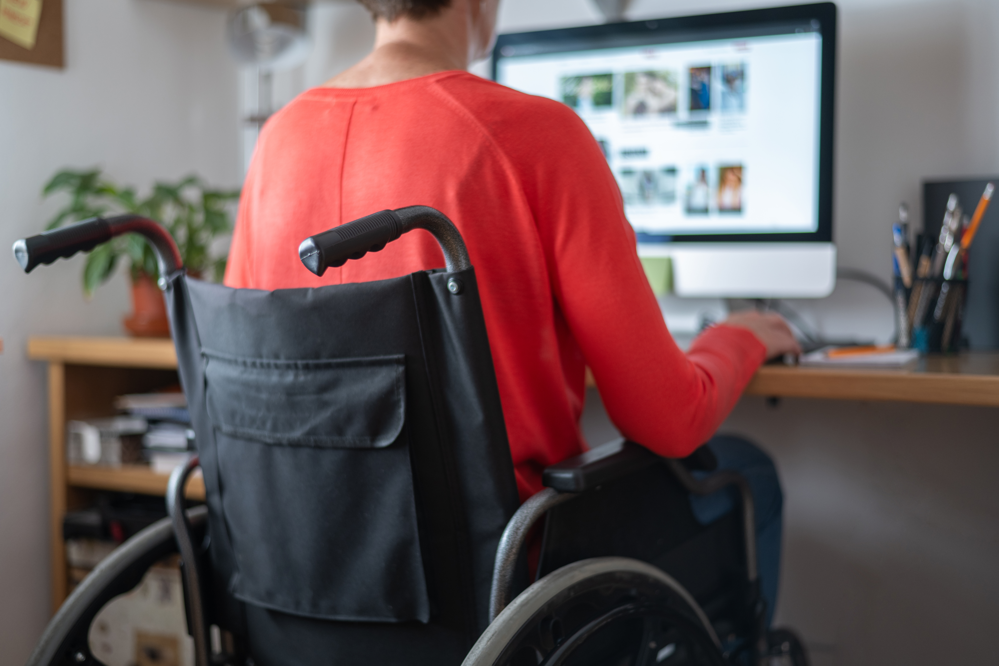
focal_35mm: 50
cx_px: 500
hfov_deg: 39.6
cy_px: 333
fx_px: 1387
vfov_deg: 27.0
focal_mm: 50
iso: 200
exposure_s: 1/125
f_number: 1.8
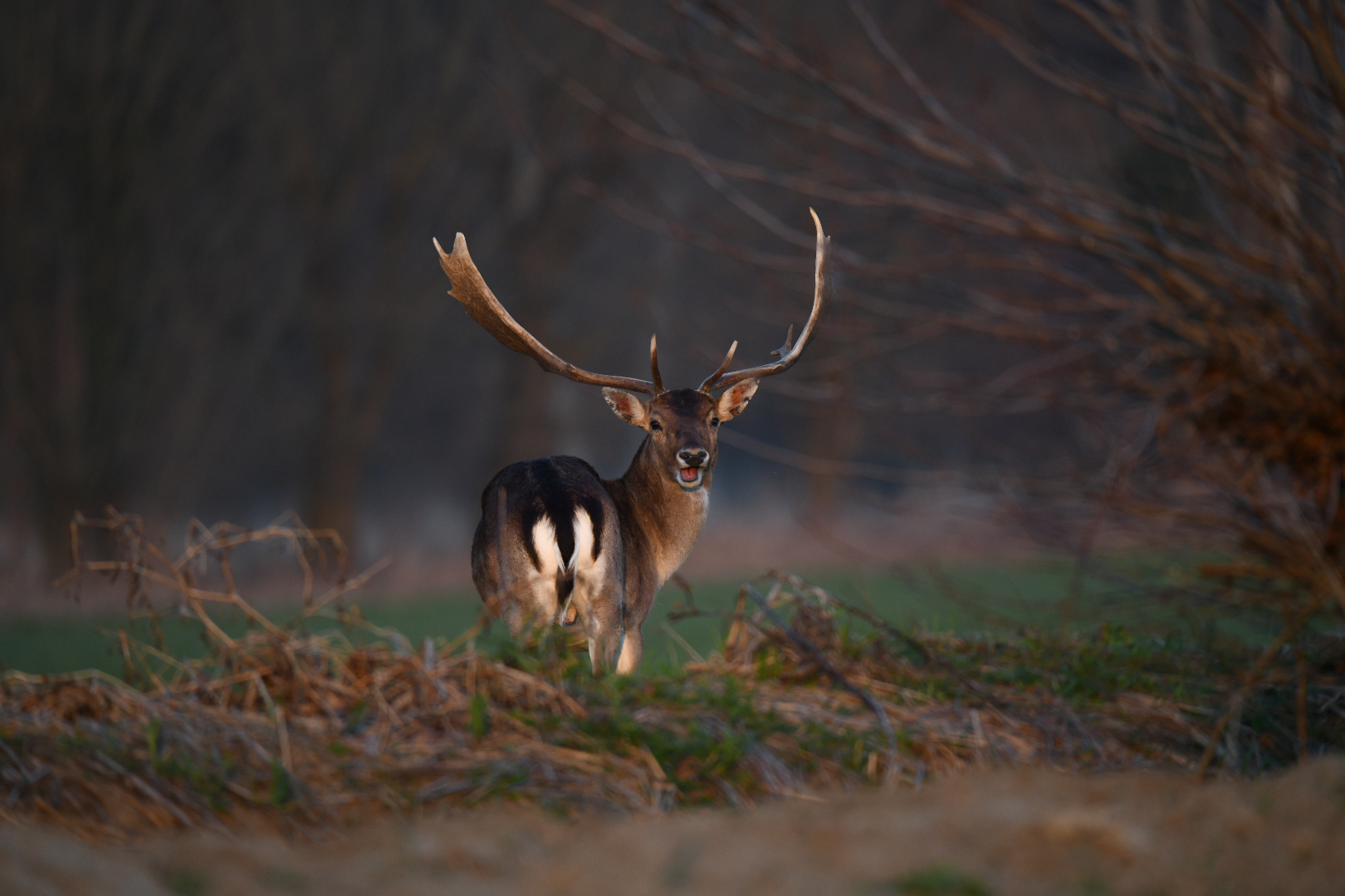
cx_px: 672
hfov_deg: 3.4
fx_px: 22415
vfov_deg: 2.3
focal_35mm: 600
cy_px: 448
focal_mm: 600
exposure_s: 1/500
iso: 1000
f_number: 6.3
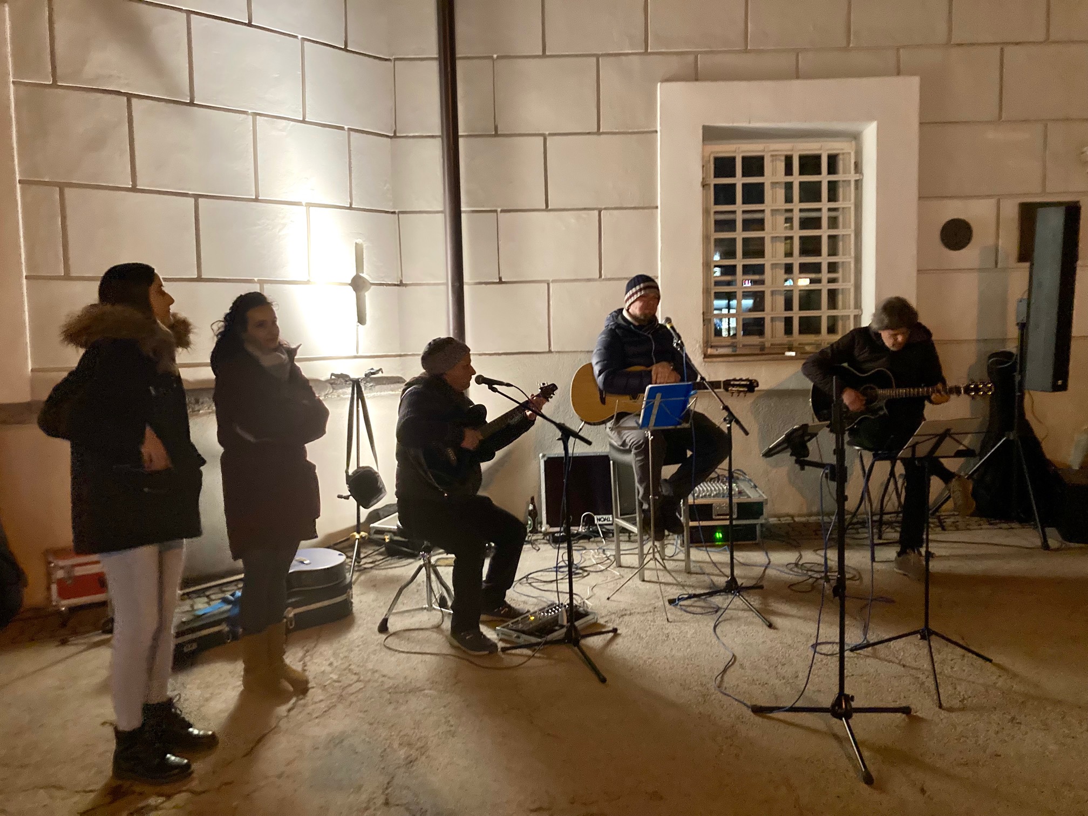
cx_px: 544
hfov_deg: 63.4
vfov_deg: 49.7
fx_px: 880
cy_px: 408
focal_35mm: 28
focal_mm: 3.99
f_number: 1.8
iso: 500
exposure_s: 1/25
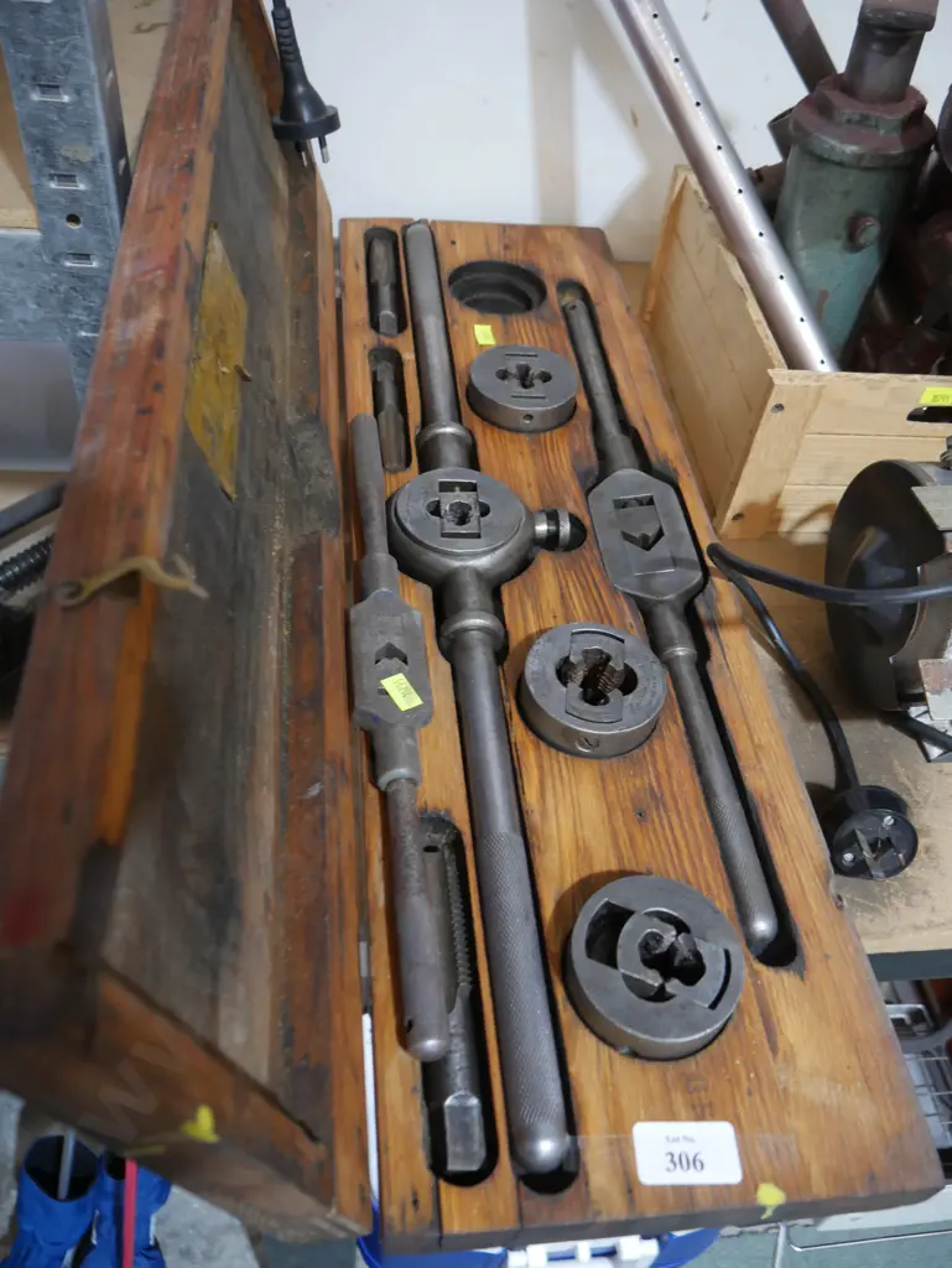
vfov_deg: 63.4
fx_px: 1026
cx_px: 476
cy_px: 634
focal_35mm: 28
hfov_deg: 49.8
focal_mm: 14
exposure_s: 1/60
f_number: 3.5
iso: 640
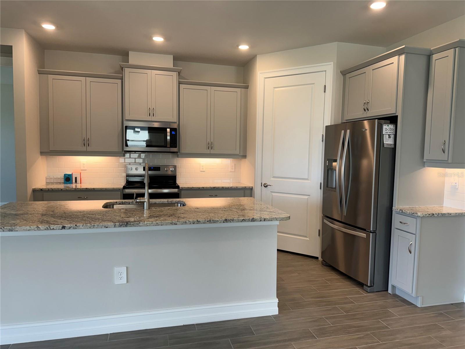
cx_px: 232
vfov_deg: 56.8
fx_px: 322
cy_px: 174
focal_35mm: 24
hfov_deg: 71.6
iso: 80
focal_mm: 6.76
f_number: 1.78
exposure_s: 1/120
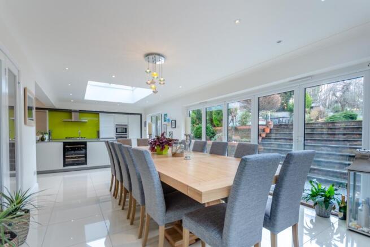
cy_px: 124
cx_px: 185
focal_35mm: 16
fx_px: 170
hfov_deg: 95.0
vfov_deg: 72.1
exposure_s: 1/60
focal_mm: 11
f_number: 8
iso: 100
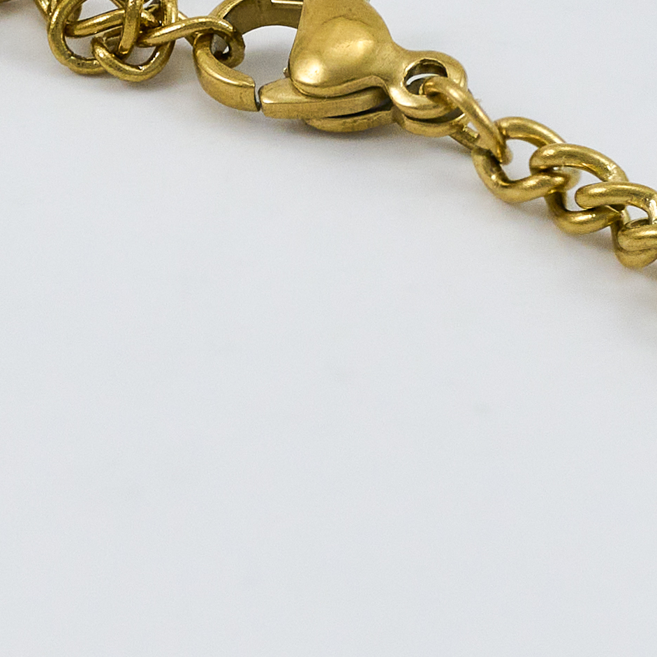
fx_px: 14129
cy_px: 755
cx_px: -232
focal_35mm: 658
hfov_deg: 2.7
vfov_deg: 2.7
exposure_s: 1/100
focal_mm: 105
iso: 250
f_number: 8
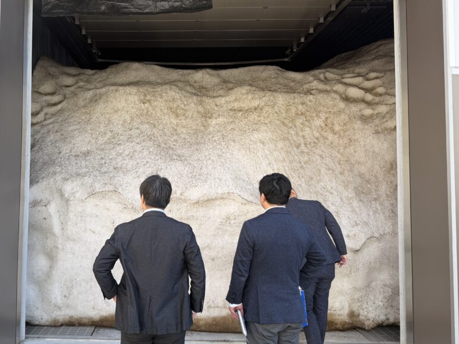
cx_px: 161
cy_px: 157
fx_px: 424
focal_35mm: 32
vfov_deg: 44.1
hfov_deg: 55.9
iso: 80
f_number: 1.78
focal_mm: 6.76
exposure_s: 1/683
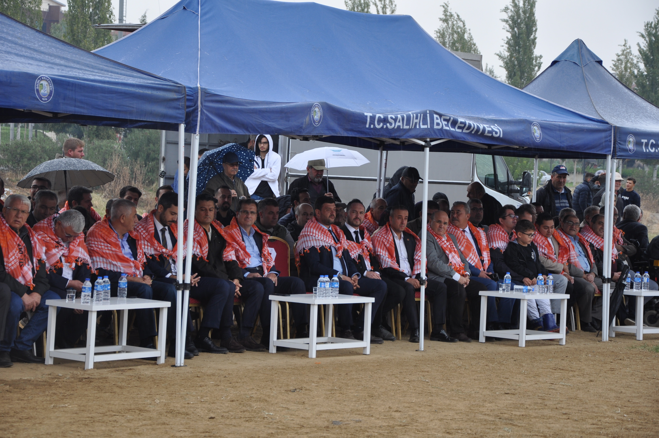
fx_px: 1810
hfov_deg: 20.6
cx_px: 330
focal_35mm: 99
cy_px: 219
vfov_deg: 13.8
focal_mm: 66
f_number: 5.6
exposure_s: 1/125
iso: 220
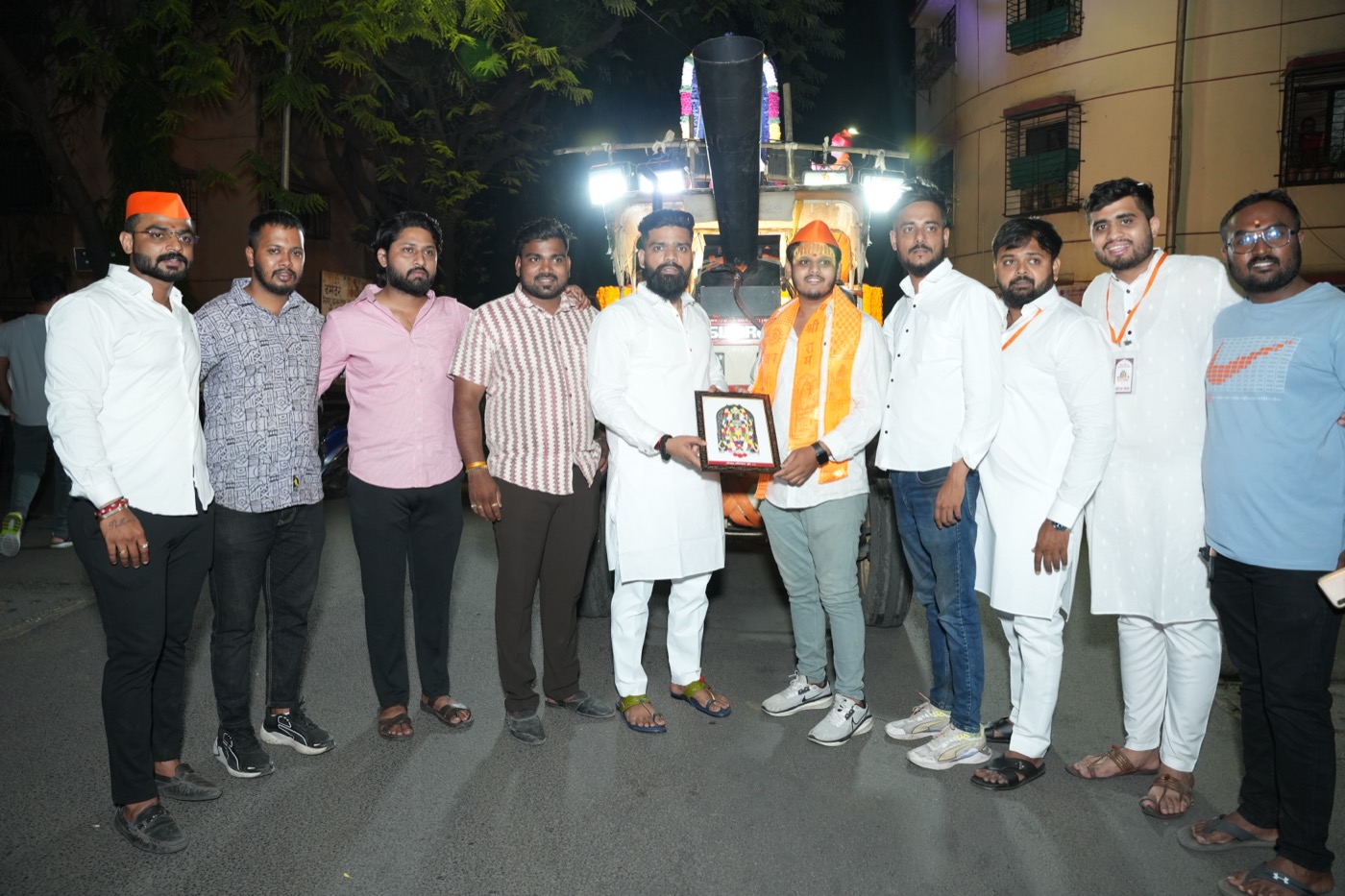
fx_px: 896
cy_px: 448
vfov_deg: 53.1
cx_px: 672
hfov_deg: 73.8
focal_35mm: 24
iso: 1250
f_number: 4
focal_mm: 24
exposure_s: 1/160
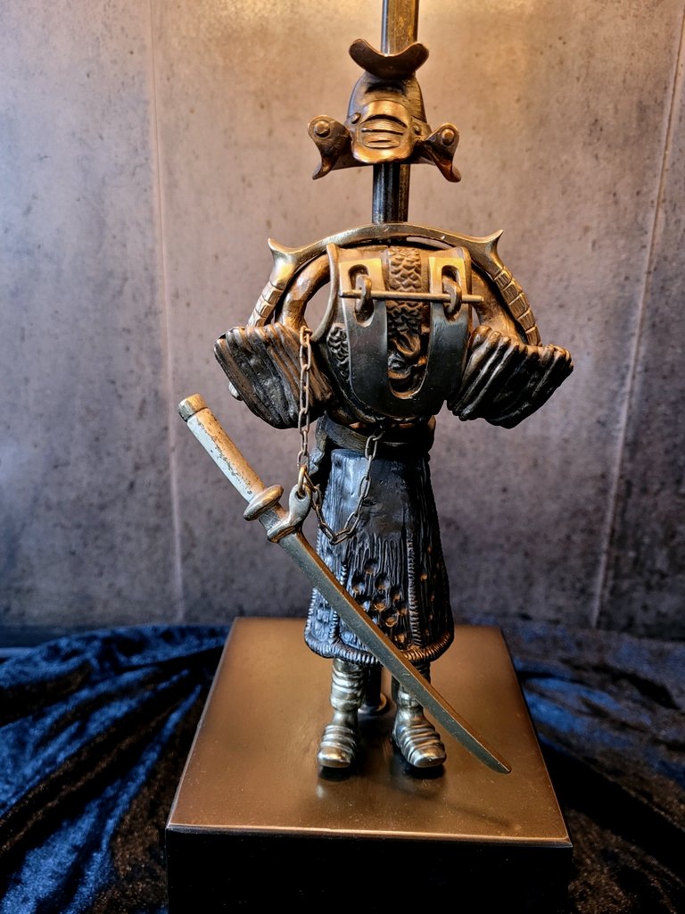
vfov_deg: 67.3
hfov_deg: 53.1
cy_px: 457
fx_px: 686
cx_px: 342
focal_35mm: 26
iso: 250
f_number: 1.8
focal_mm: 5.4
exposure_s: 1/50
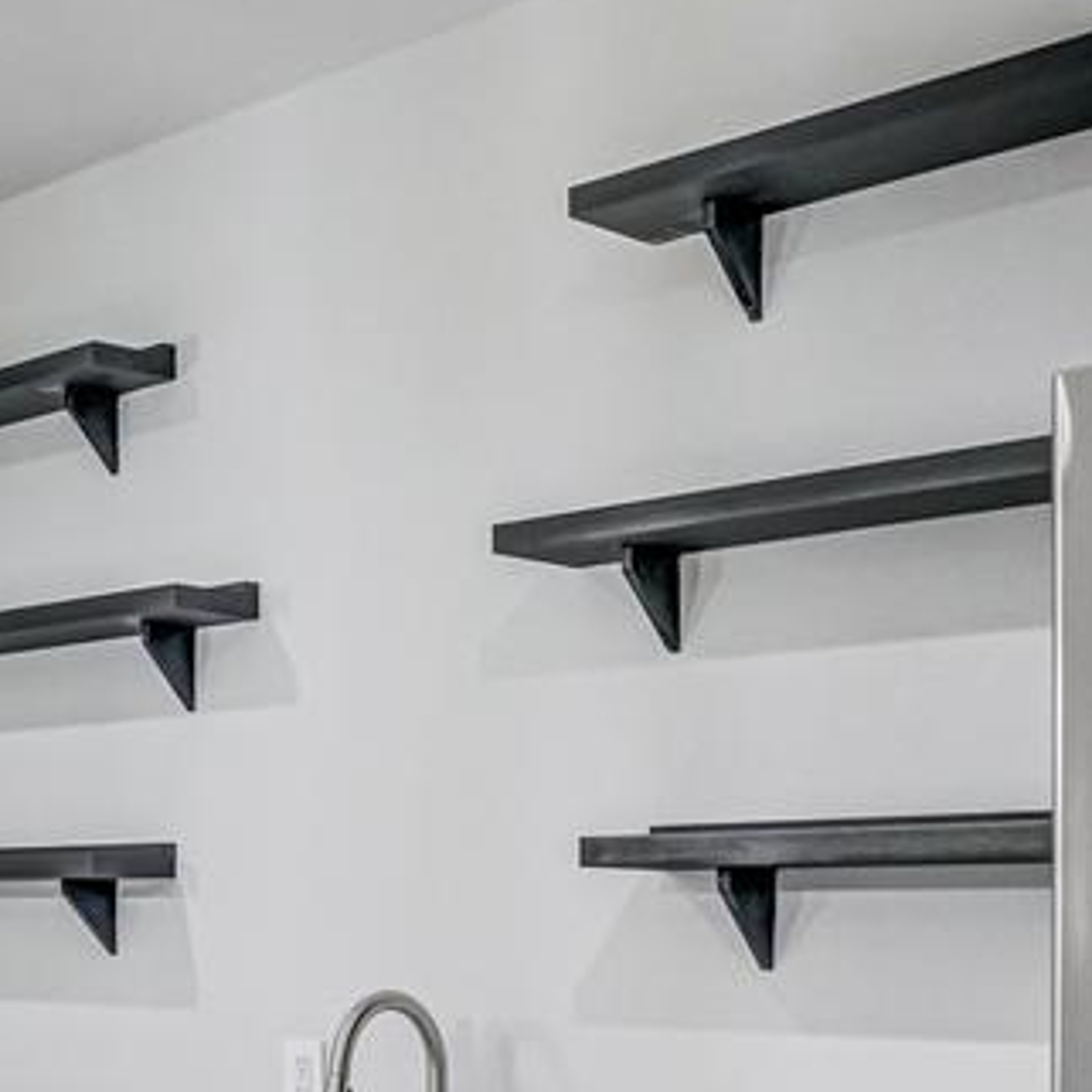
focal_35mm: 61
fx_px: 2177
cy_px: 934
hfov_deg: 26.2
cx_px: -85
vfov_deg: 27.4
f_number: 8
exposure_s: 1/50
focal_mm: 16
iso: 1250
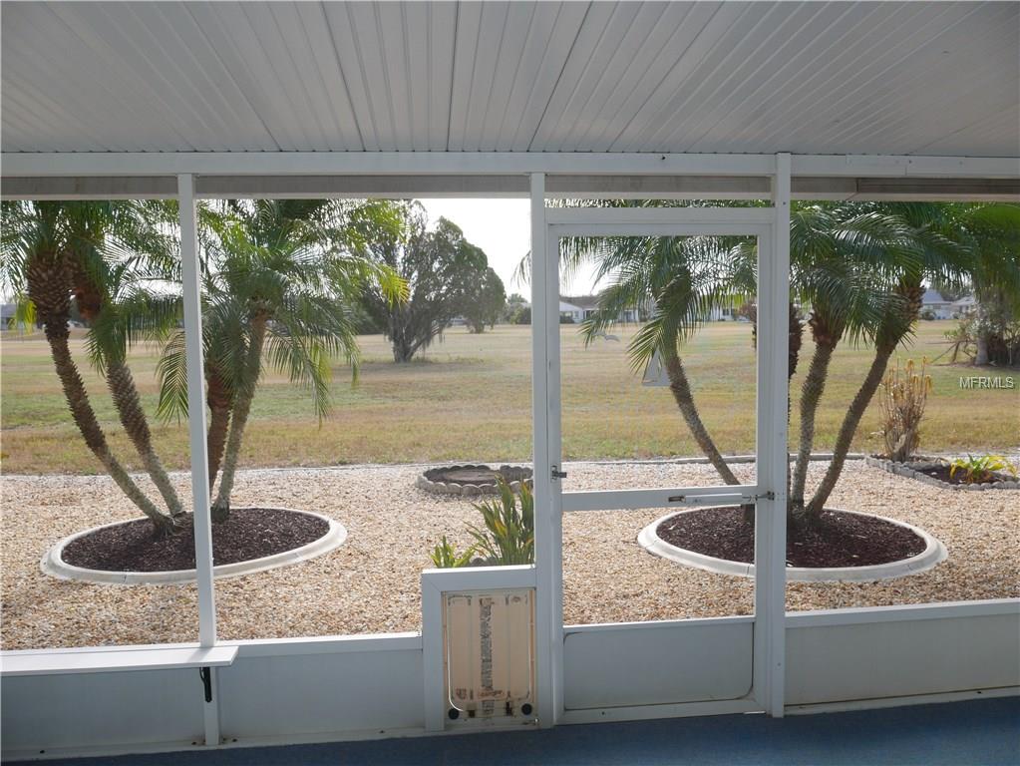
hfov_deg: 63.4
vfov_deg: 49.8
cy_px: 383
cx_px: 510
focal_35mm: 28
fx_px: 825
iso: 200
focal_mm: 14
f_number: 7.1
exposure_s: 1/125
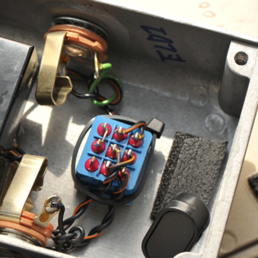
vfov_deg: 8.7
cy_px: 142
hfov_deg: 8.7
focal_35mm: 200
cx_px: 20
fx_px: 1686
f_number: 13
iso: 400
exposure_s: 1/20
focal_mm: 105
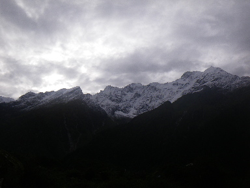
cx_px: 125
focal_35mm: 34
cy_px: 94
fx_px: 246
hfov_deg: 54.0
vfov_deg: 41.8
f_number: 4.6
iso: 50
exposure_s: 1/500
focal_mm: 6.1
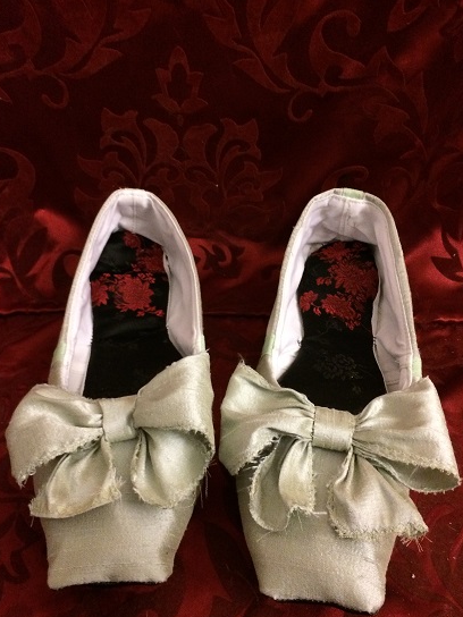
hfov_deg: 44.2
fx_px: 571
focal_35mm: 32
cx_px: 229
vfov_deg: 56.7
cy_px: 338
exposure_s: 1/15
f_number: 2.2
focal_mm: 4.15
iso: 400
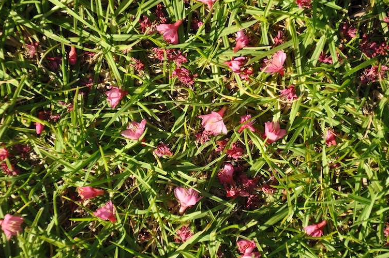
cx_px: 188
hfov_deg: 12.3
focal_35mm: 168
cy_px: 127
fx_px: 1808
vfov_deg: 8.2
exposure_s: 1/500
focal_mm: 105
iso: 220
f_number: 5.6
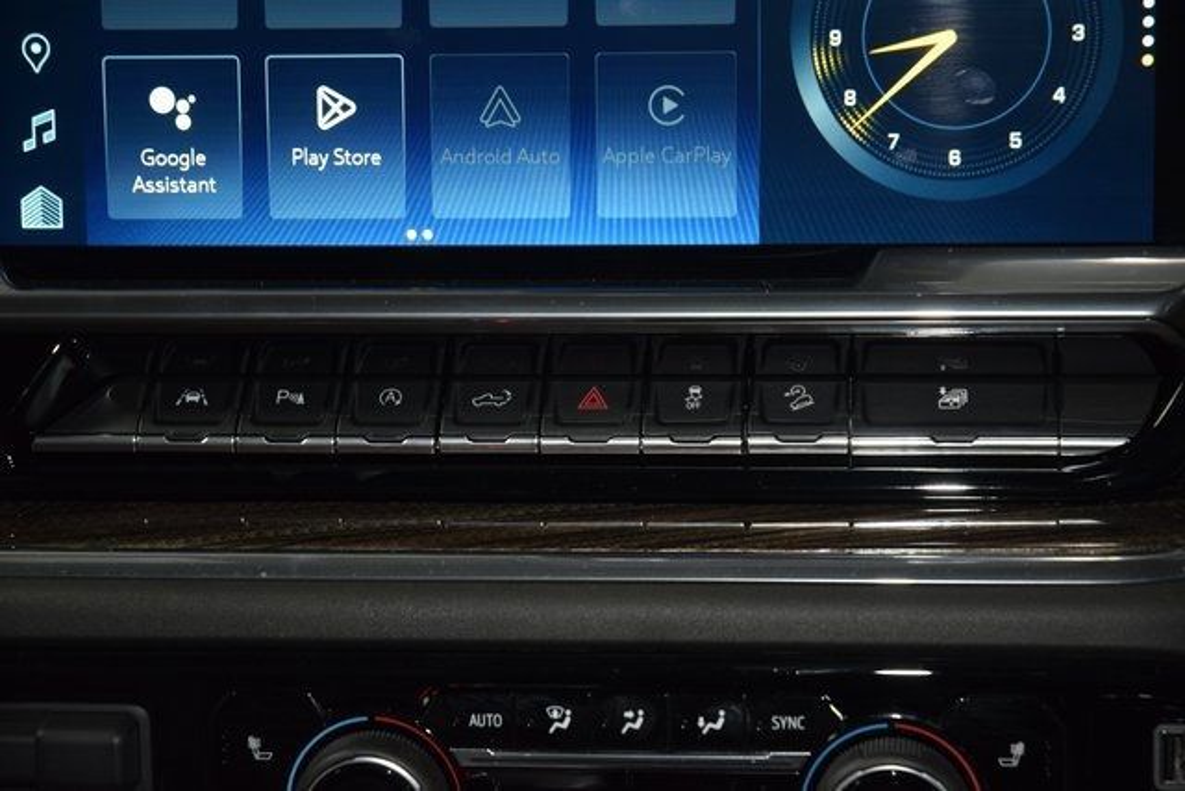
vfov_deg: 13.0
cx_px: 592
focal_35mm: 105
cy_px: 396
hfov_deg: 19.5
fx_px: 3457
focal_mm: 70
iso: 1600
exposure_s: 1/60
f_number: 4.5
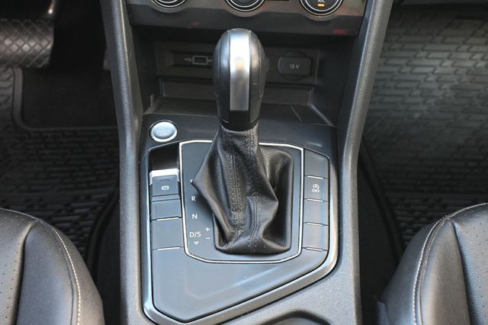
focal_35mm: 58
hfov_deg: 34.2
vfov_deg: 23.2
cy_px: 162
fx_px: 793
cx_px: 244
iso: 3200
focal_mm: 39
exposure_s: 1/100
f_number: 5.6
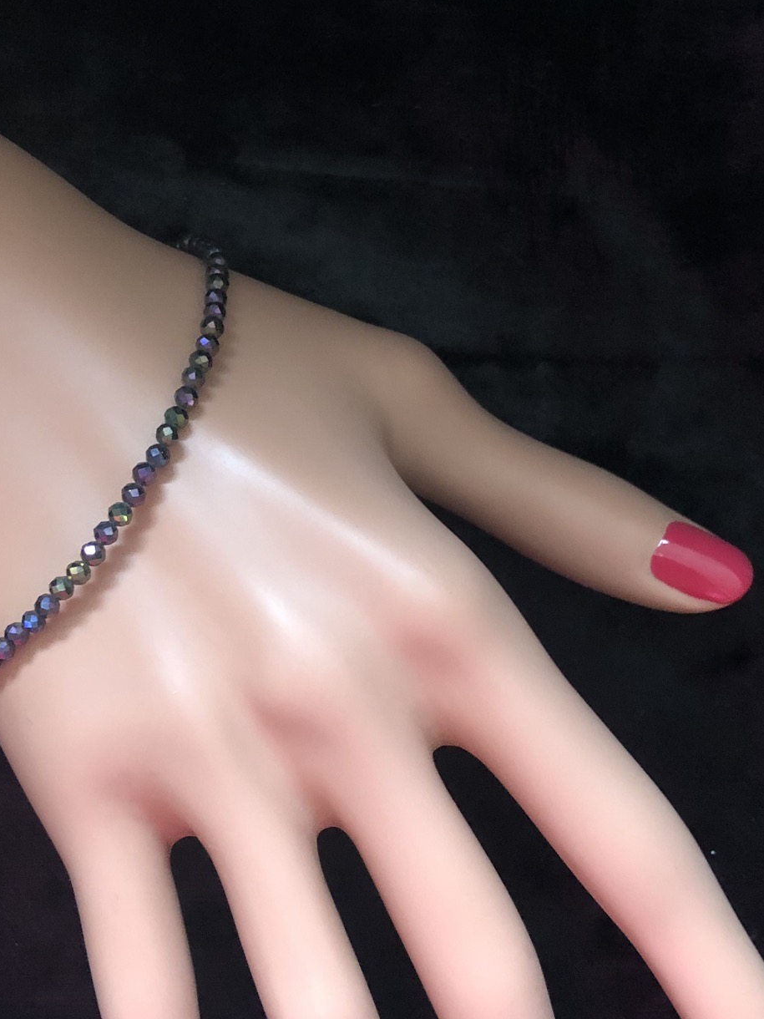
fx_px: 1383
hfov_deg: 30.8
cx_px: 328
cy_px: 598
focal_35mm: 47
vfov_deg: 40.3
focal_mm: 3.99
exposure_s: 1/5
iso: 100
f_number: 1.8
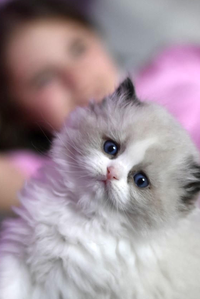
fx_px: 800
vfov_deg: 21.2
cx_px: 123
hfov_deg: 14.2
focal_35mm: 96
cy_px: 186
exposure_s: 1/320
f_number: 2
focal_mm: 50
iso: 1000
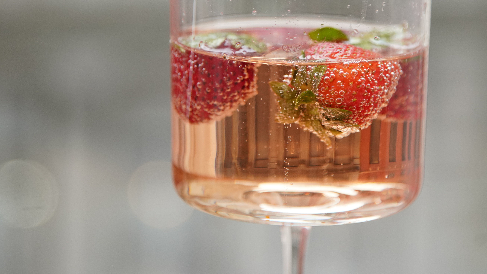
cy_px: 39
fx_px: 2182
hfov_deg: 12.7
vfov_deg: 7.2
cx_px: 300
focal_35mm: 169
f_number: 4
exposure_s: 1/125
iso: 1250
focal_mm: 105
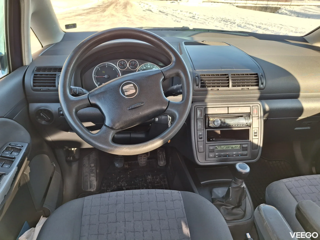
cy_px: 120
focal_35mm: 25
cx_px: 160
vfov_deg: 54.9
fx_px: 231
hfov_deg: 69.4
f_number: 1.8
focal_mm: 4.69
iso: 40
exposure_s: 1/100
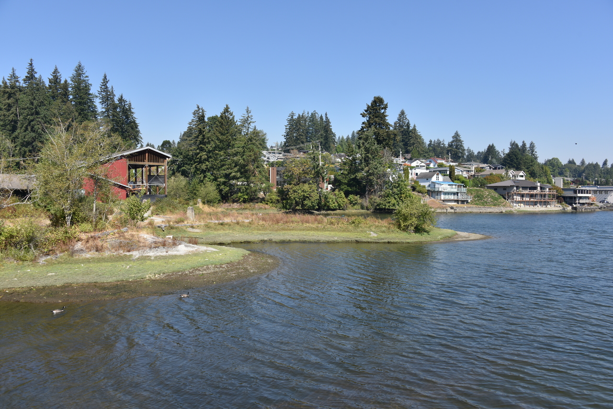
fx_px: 477
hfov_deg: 65.5
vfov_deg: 46.4
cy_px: 204
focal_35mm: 28
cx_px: 306
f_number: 8
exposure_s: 1/250
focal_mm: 28
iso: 100
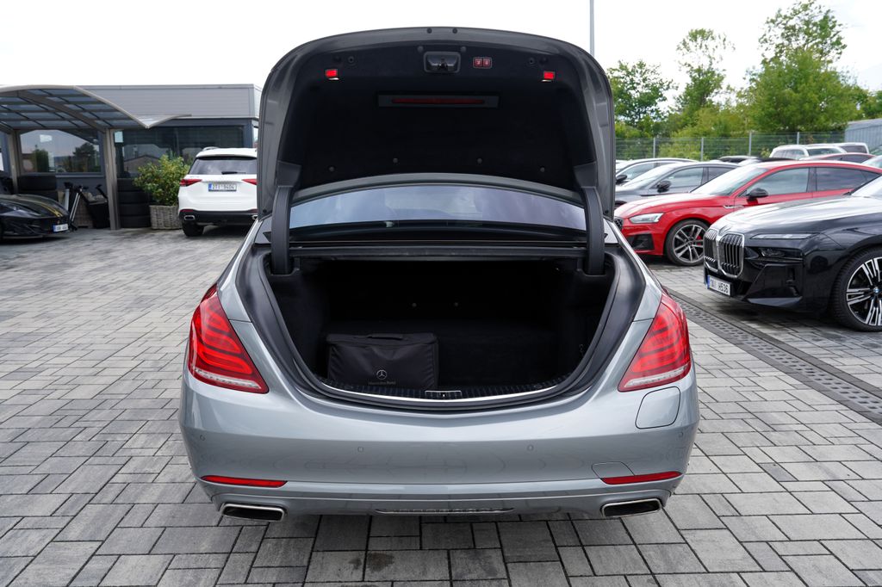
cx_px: 441
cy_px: 294
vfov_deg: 44.9
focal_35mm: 29
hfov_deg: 63.7
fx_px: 710
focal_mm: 29
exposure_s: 1/125
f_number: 5.6
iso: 100
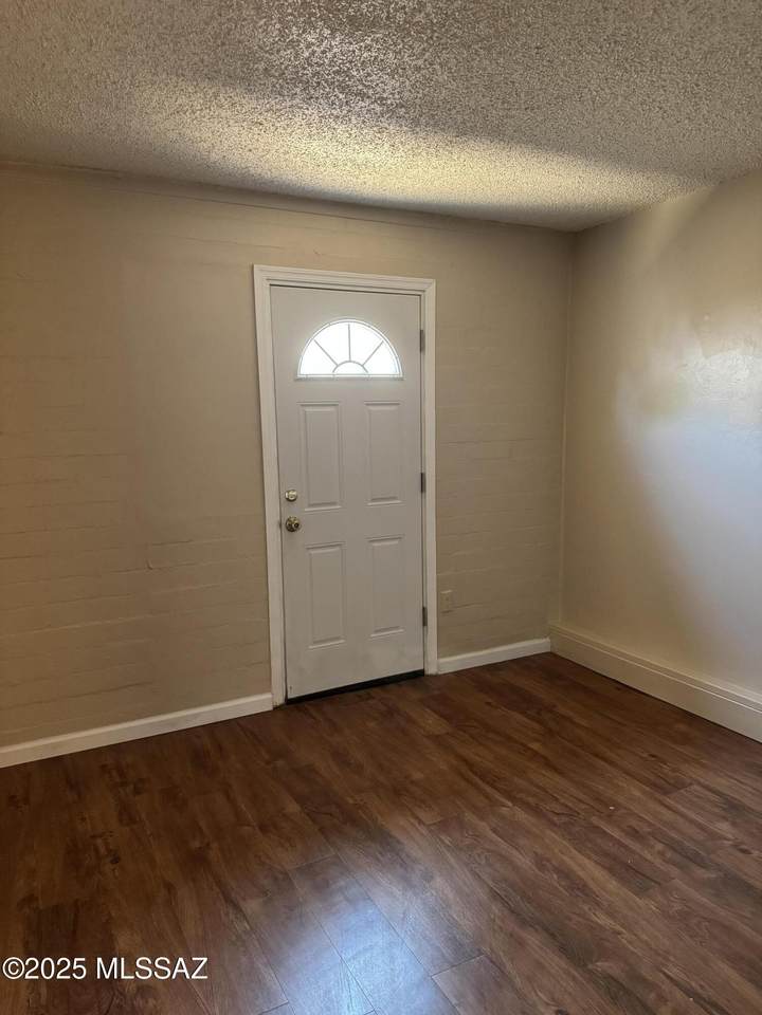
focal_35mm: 24
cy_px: 508
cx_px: 381
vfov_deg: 71.6
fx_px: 704
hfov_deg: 56.8
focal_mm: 6.76
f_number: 1.78
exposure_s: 1/60
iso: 800
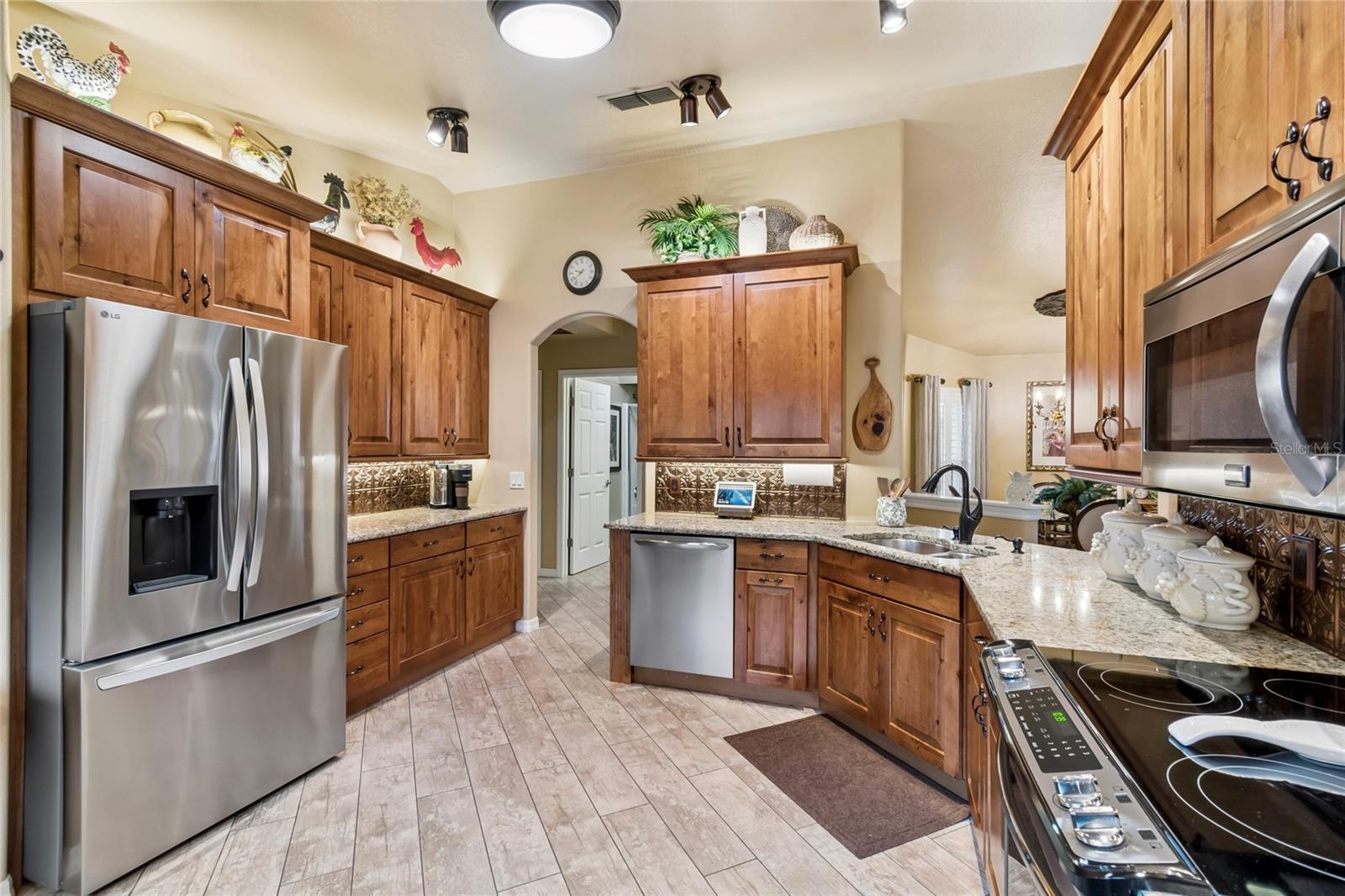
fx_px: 560
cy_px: 448
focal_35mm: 15
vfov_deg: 77.3
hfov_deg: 100.4
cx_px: 672
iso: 100
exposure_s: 1/3.33
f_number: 7.1
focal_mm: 10
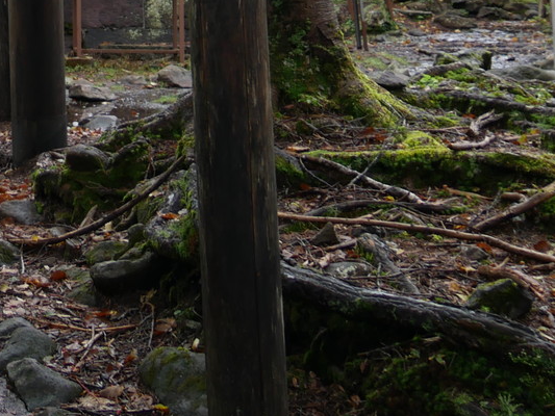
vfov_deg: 14.4
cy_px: -212
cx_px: -168
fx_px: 1540
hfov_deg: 18.9
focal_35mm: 96
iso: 200
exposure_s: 1/125
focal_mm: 15
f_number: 3.6
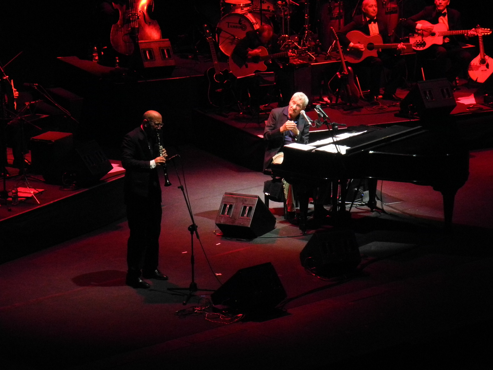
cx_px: 246
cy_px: 185
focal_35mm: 200
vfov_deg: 7.4
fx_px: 2848
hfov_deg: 9.9
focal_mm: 42.6
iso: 800
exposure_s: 1/80
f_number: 6.3
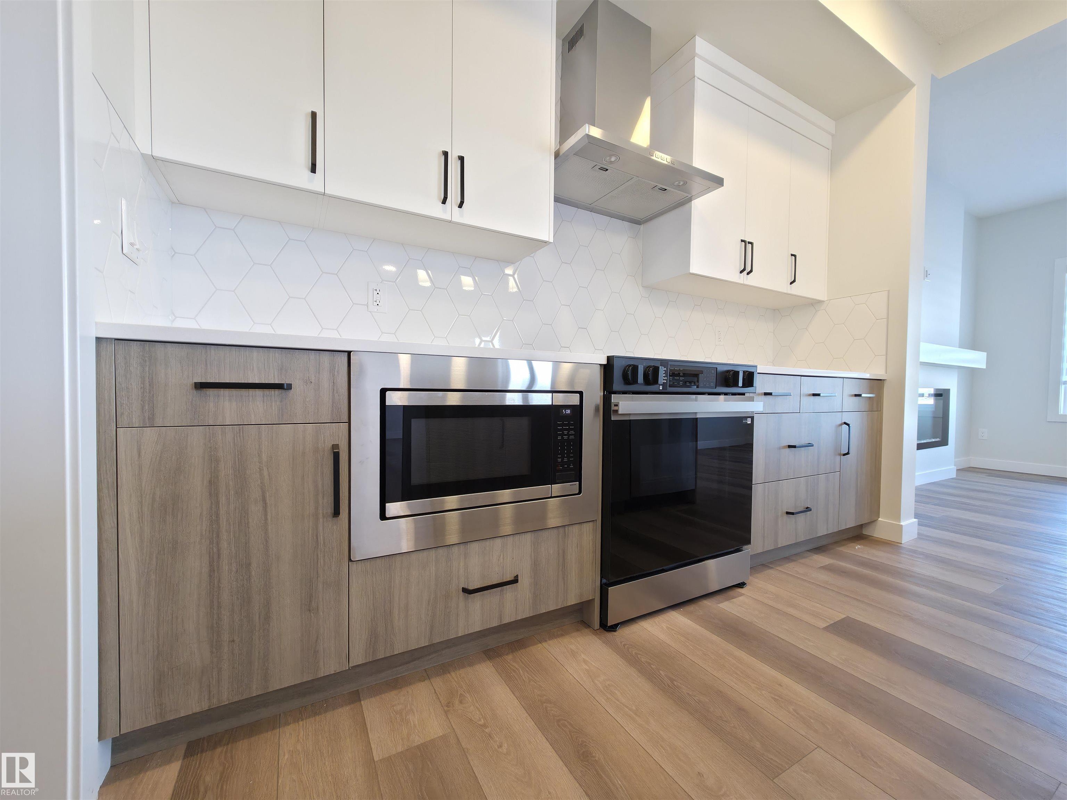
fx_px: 401
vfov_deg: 89.9
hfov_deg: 106.2
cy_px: 400
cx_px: 534
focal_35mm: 13
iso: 100
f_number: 1.9
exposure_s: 1/40
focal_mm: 2.2
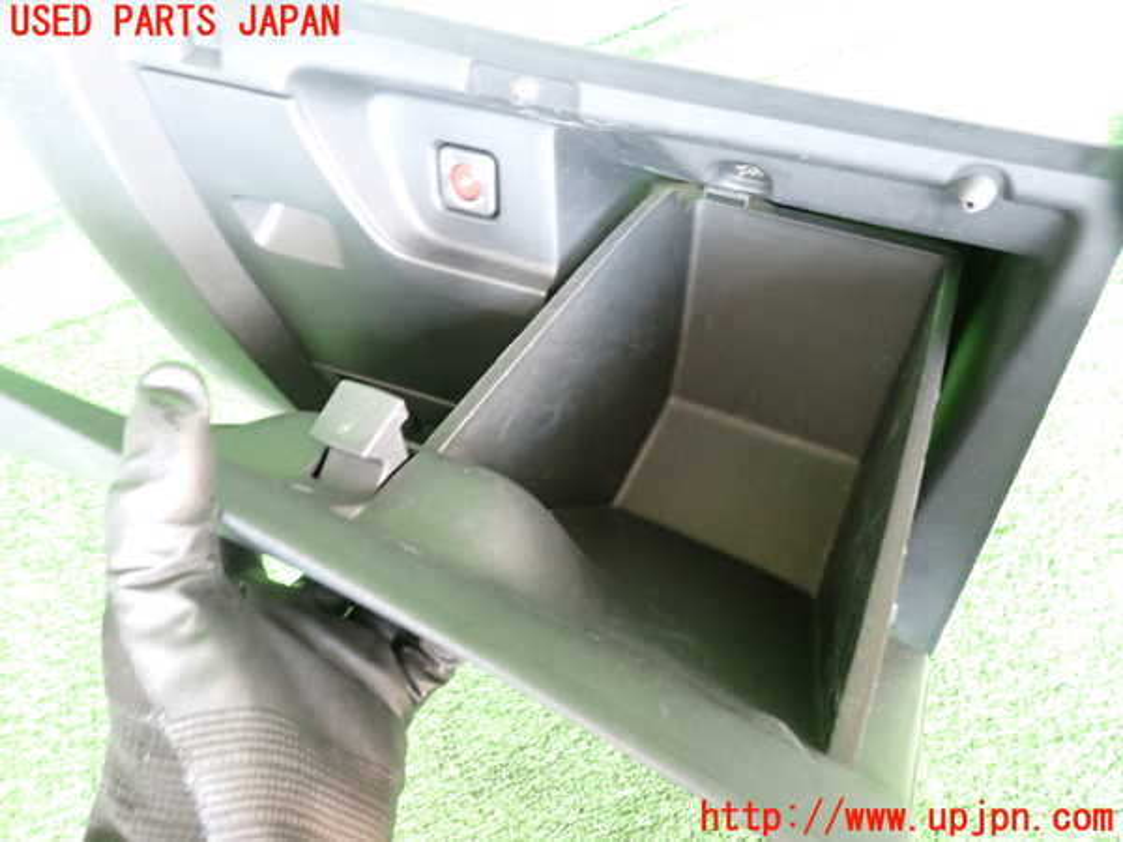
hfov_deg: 69.4
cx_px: 562
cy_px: 421
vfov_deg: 54.9
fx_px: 811
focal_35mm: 25
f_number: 2
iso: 640
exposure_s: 1/30
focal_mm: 4.5
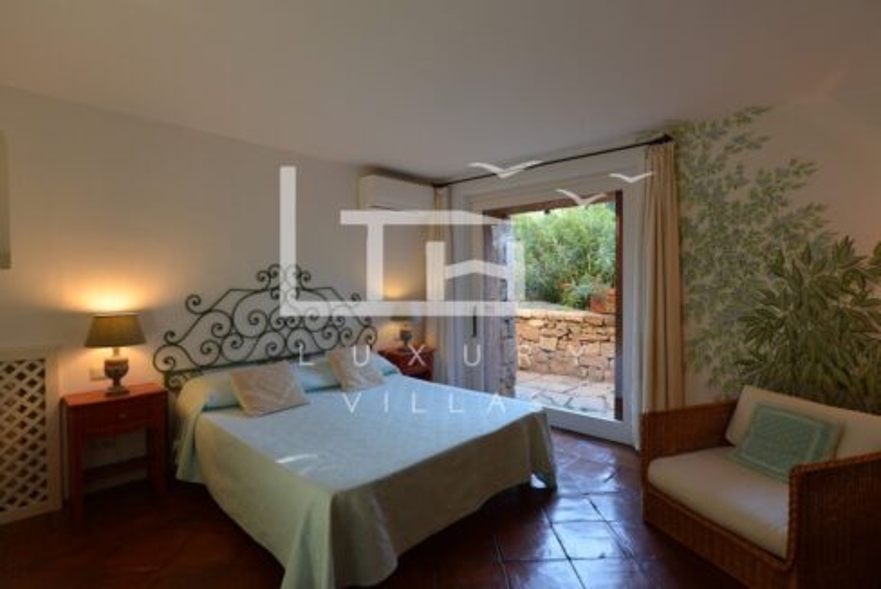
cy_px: 294
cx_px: 440
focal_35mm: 18
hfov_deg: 90.0
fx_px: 441
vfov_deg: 67.5
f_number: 5
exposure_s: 1/100
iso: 800
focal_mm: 18
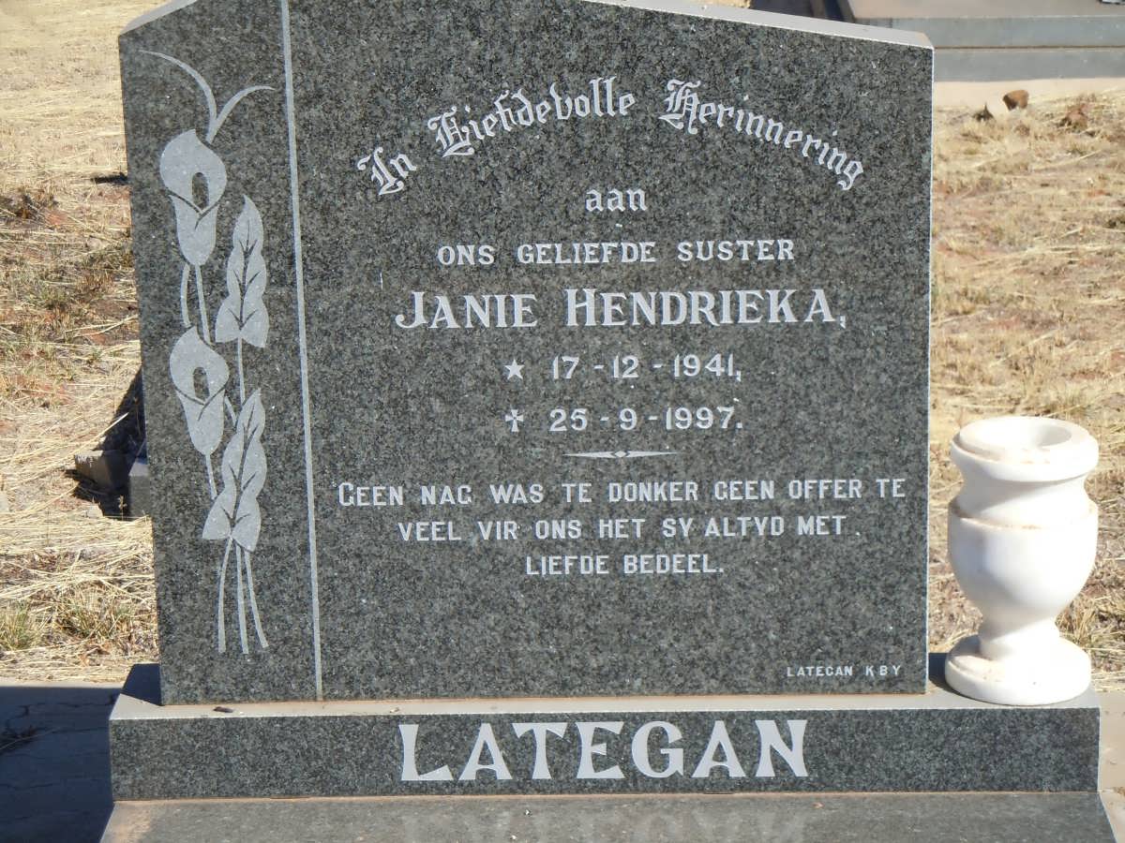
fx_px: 3315
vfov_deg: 14.5
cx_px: 562
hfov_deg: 19.3
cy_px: 422
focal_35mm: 102
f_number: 4.5
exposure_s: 1/800
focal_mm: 18.3
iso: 200
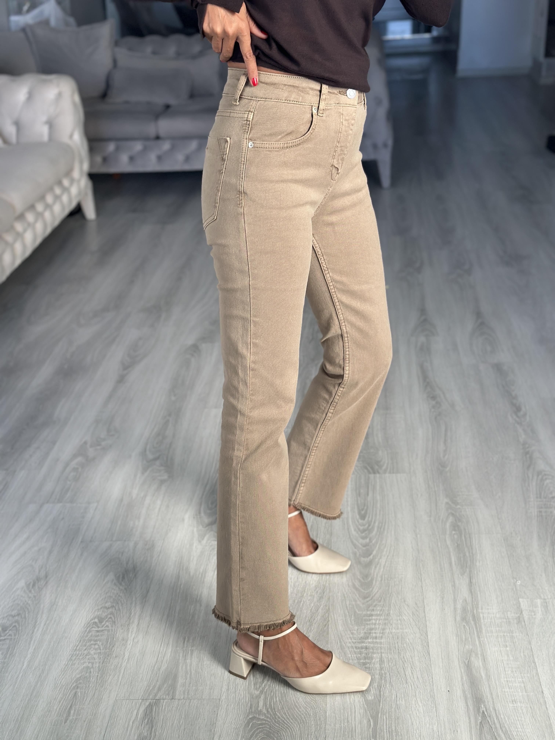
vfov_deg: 39.7
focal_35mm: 48
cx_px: 278
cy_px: 370
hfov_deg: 30.3
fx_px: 1026
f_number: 1.78
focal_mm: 6.86
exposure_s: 1/121
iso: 100
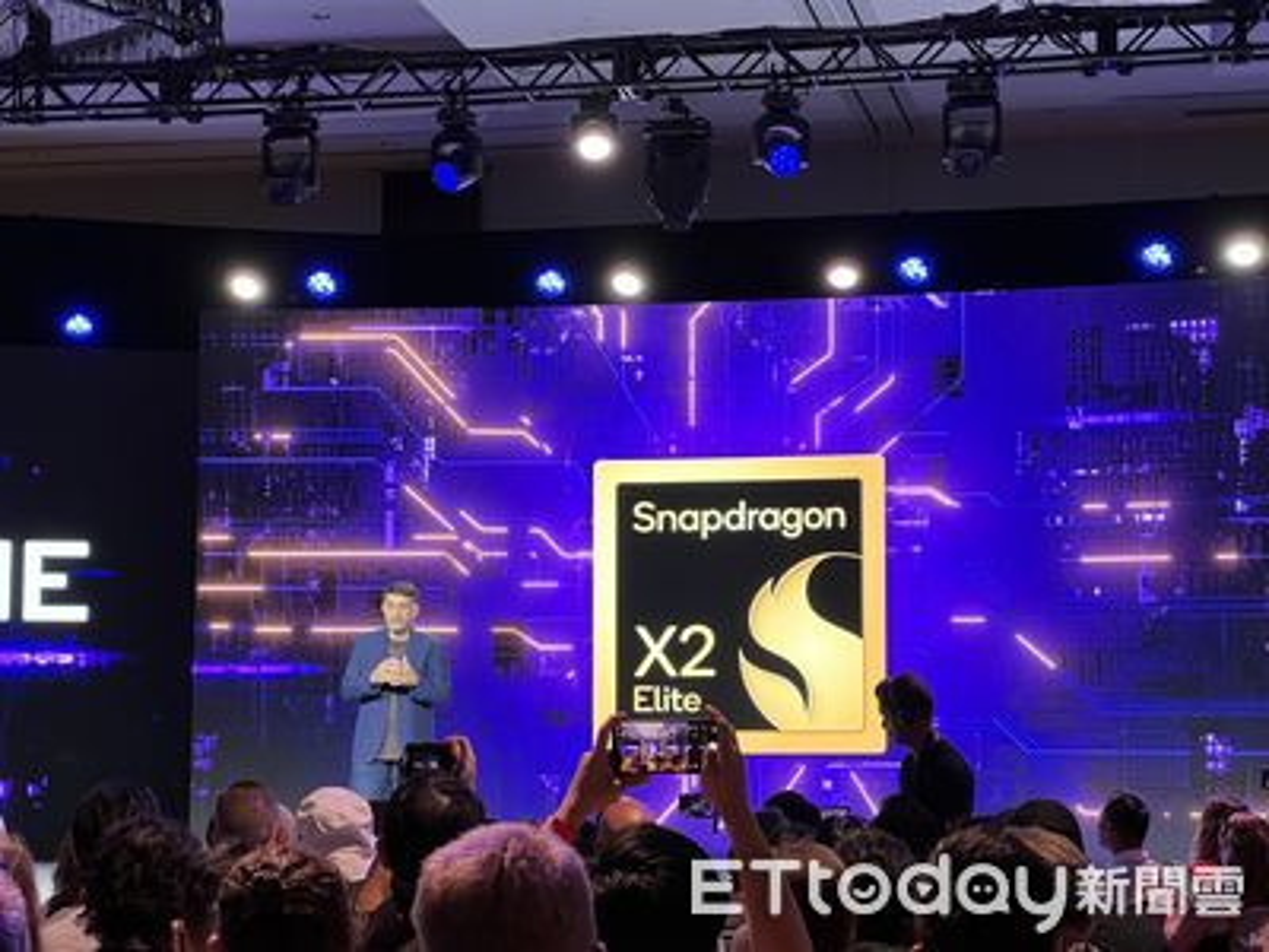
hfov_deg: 25.3
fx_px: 2823
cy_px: 476
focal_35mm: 77
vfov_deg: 19.1
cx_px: 634
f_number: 2.8
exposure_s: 1/40
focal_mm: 9
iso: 800
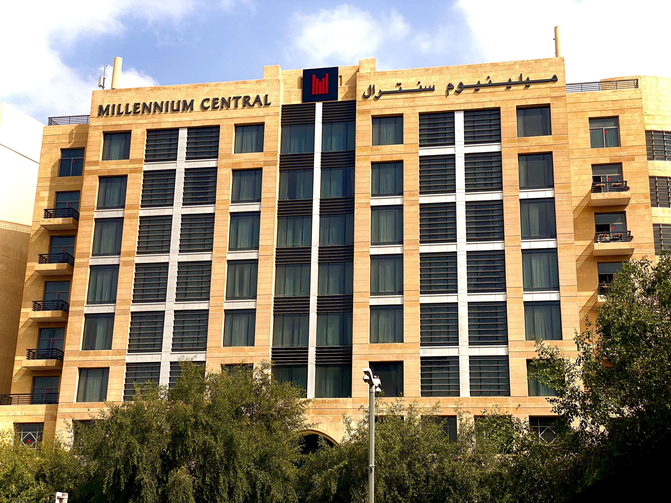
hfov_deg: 36.8
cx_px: 336
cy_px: 252
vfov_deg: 28.0
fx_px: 1008
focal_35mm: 52
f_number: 2
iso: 20
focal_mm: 6
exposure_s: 1/2283
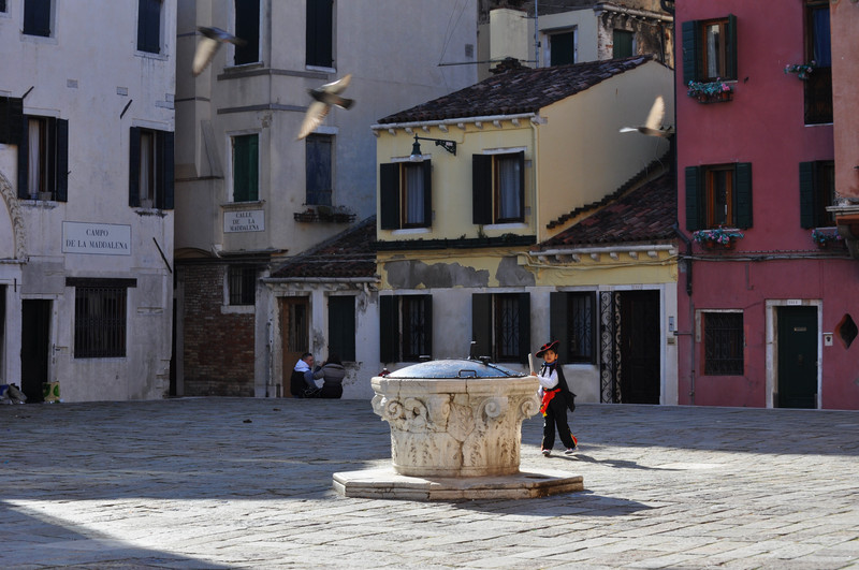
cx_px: 430
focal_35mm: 82
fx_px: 1966
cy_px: 285
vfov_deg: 16.5
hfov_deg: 24.7
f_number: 8
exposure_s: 1/250
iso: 200
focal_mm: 55
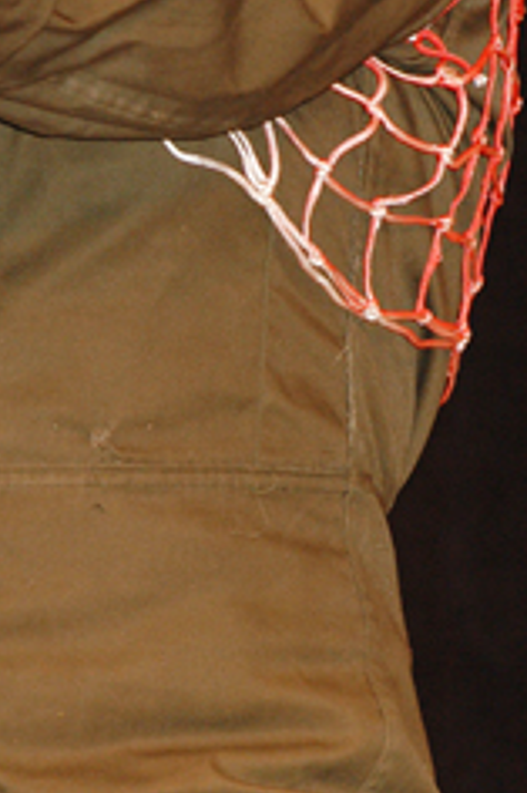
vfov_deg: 2.7
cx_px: 44
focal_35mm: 769
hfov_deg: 1.8
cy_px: -128
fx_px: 16909
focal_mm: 200
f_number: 5
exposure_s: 1/60
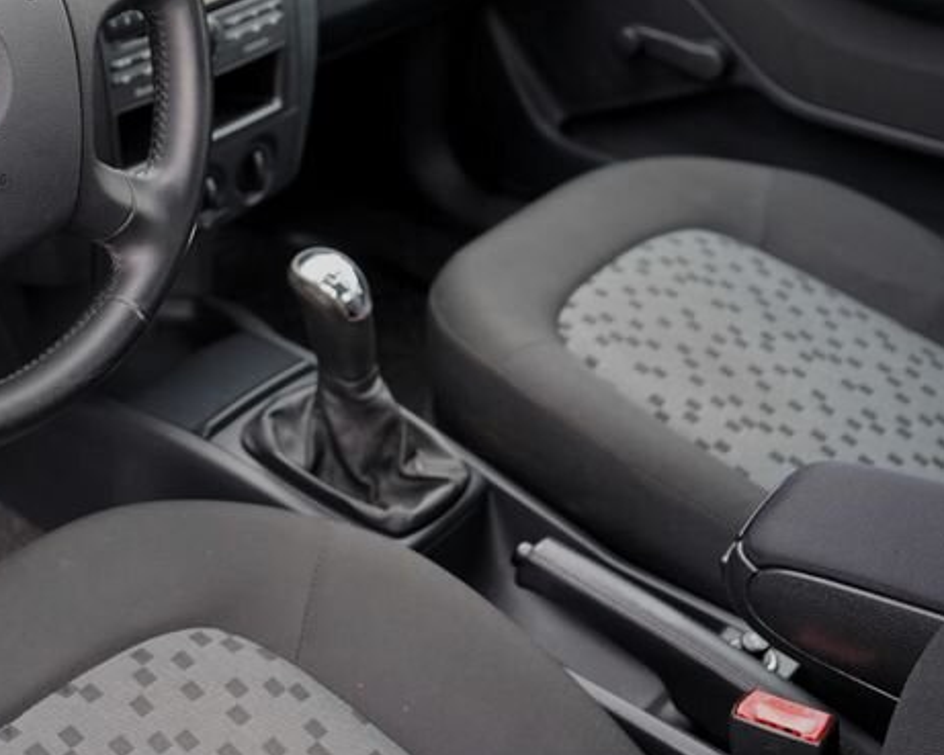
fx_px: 1397
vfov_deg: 29.8
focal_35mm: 50
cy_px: 202
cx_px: 72
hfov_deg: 34.9
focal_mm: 24
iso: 320
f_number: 2.8
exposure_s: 1/30
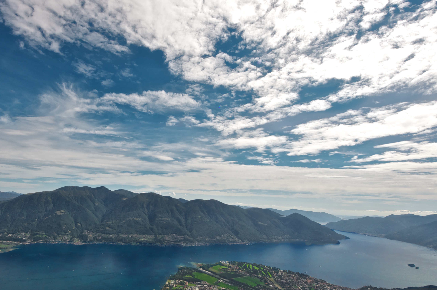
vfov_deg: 66.9
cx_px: 172
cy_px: 165
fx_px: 218
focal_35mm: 18
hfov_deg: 88.8
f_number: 10
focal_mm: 8
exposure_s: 1/400
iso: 200
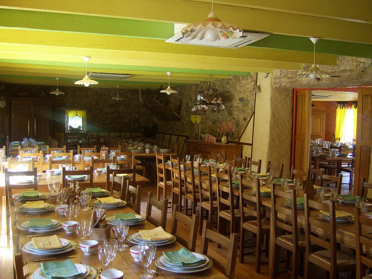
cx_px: 186
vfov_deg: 37.7
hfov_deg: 49.0
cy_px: 140
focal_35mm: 38
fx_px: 408
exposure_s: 1/30
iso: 85
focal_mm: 7.8
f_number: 2.8
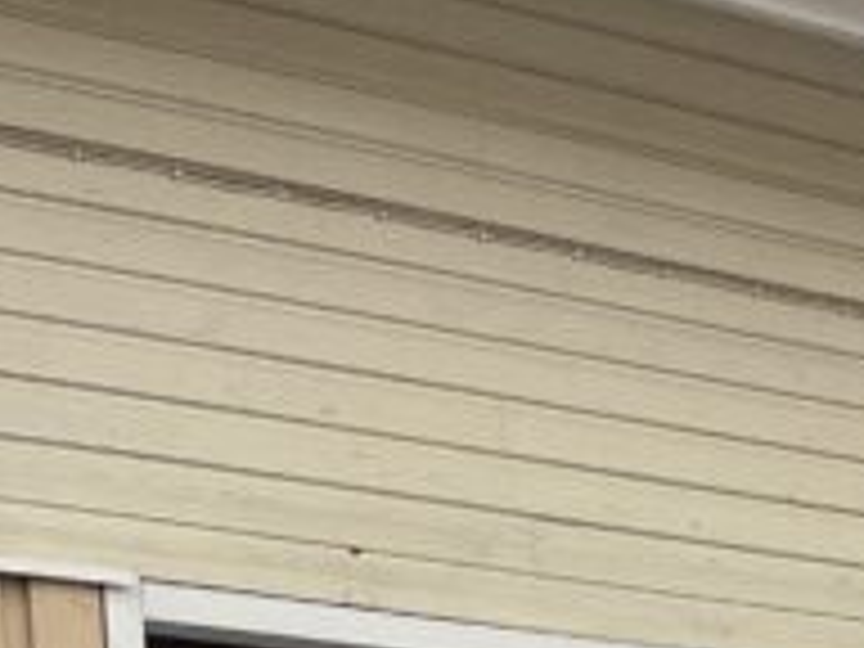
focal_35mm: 139
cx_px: 1796
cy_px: 1688
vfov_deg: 9.3
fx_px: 3469
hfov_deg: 12.3
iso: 50
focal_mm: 5.1
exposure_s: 1/481
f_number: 1.6
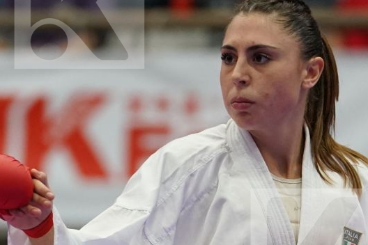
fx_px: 6971
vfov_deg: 2.0
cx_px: 79
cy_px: 252
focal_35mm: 682
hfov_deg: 3.0
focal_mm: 200
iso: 3200
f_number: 2.8
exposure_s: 1/1000
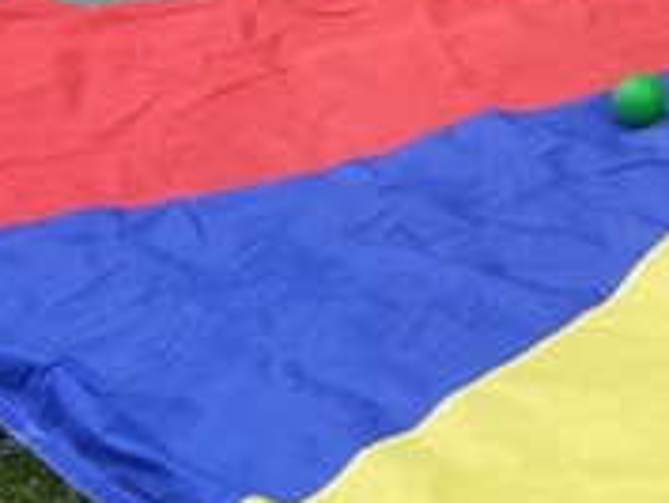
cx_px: 1043
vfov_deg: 14.1
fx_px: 2031
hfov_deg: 16.7
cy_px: 125
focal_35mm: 105
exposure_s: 1/304
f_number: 2.2
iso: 32
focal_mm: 4.15
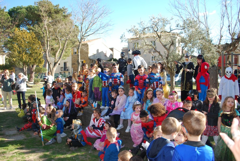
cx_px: 120
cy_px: 80
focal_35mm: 27
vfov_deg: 48.2
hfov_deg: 67.3
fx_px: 180
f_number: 4
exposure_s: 1/200
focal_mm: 18
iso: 100
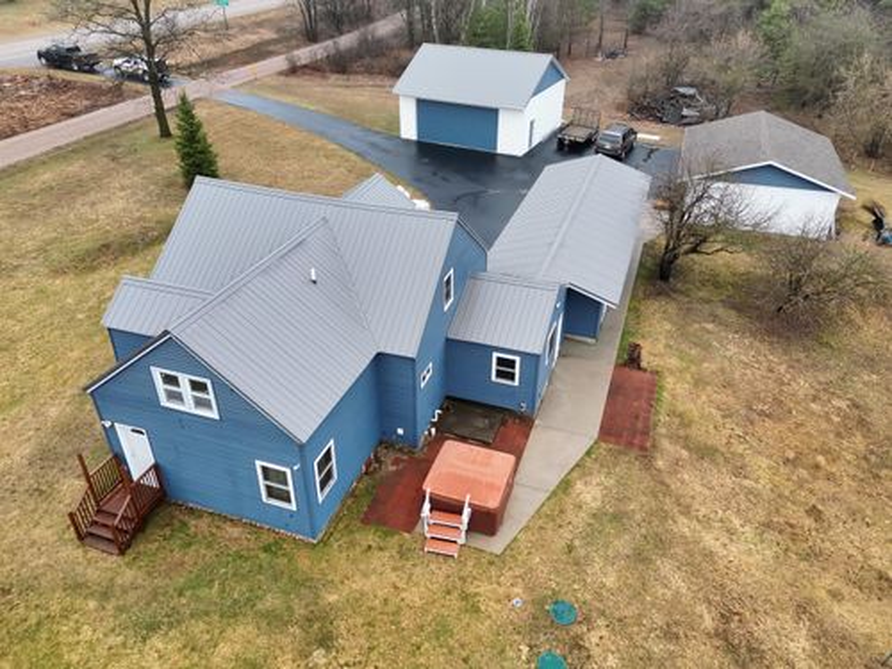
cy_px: 334
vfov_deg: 56.8
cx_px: 446
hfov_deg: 71.6
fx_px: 618
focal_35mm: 24
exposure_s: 1/640
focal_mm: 6.72
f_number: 1.7
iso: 110
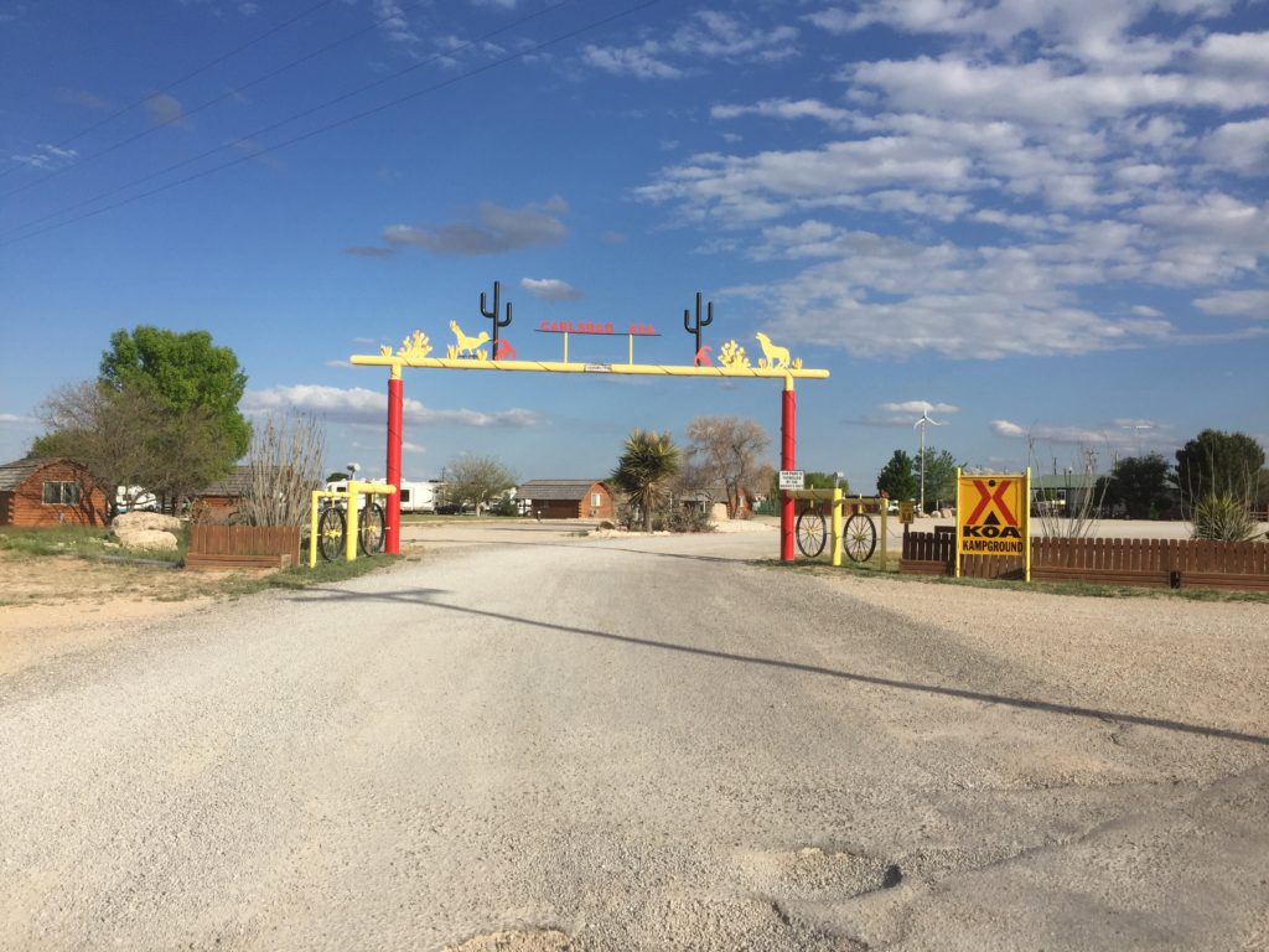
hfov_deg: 61.7
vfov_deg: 48.2
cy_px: 476
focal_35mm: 29
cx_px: 634
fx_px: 1063
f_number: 2.2
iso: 32
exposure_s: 1/3300
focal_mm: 4.15
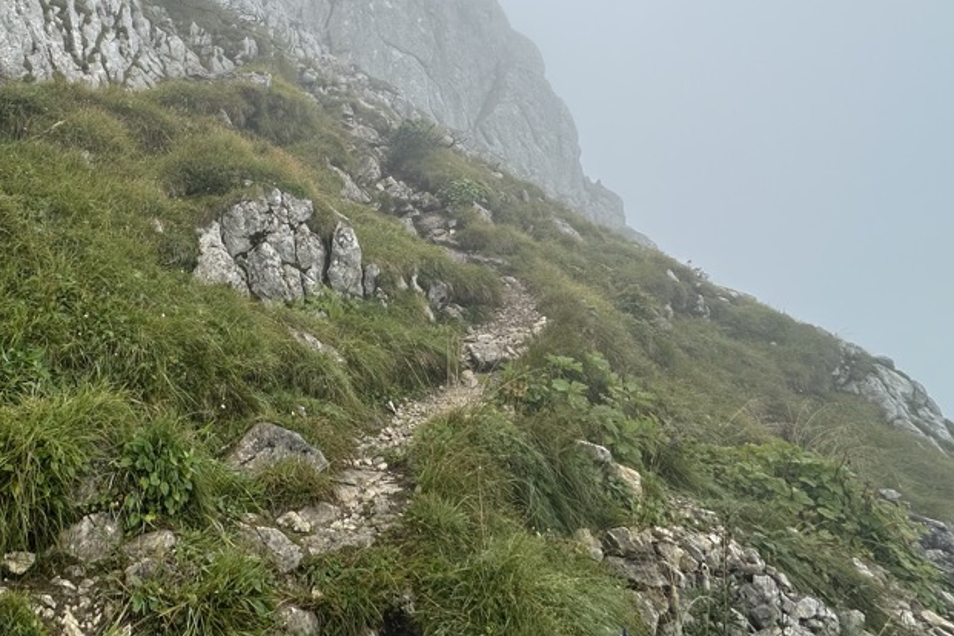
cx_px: 250
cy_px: 141
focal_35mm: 24
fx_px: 636
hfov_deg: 69.4
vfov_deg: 50.4
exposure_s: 1/1125
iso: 40
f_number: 2.2
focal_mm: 2.22
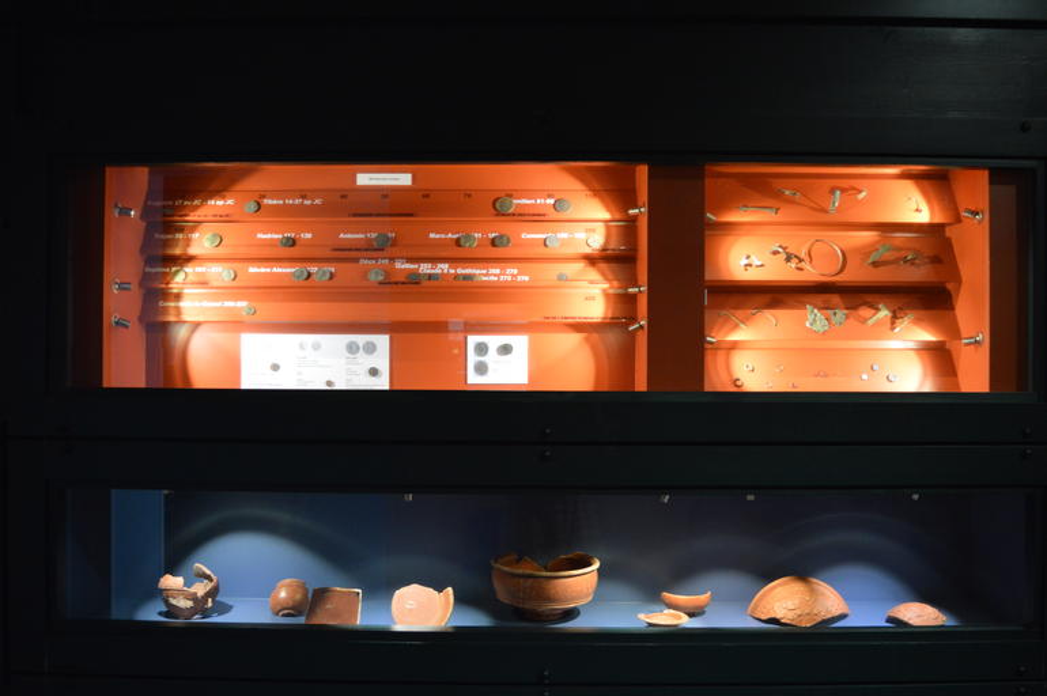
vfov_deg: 39.9
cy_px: 348
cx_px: 524
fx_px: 959
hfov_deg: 57.3
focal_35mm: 33
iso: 1800
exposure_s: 1/60
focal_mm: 22
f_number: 3.8
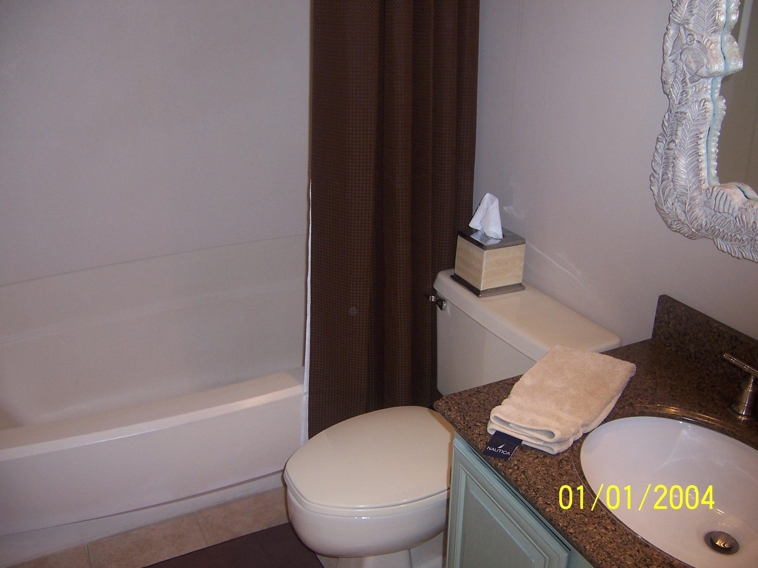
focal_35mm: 33
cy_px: 284
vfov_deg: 42.9
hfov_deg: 55.4
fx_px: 723
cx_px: 379
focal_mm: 5.5
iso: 80
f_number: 2.8
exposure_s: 1/60
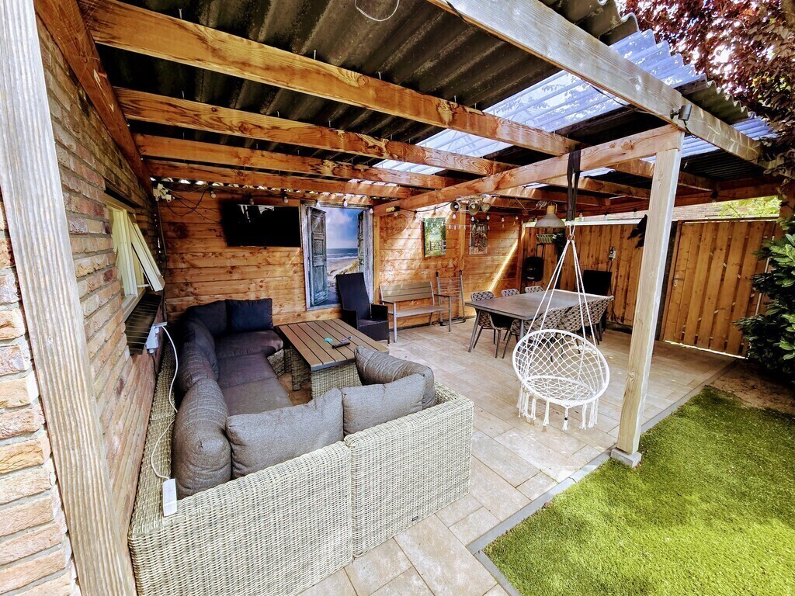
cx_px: 398
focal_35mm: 13
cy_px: 298
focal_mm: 2.2
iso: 50
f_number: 2.2
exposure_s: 1/248
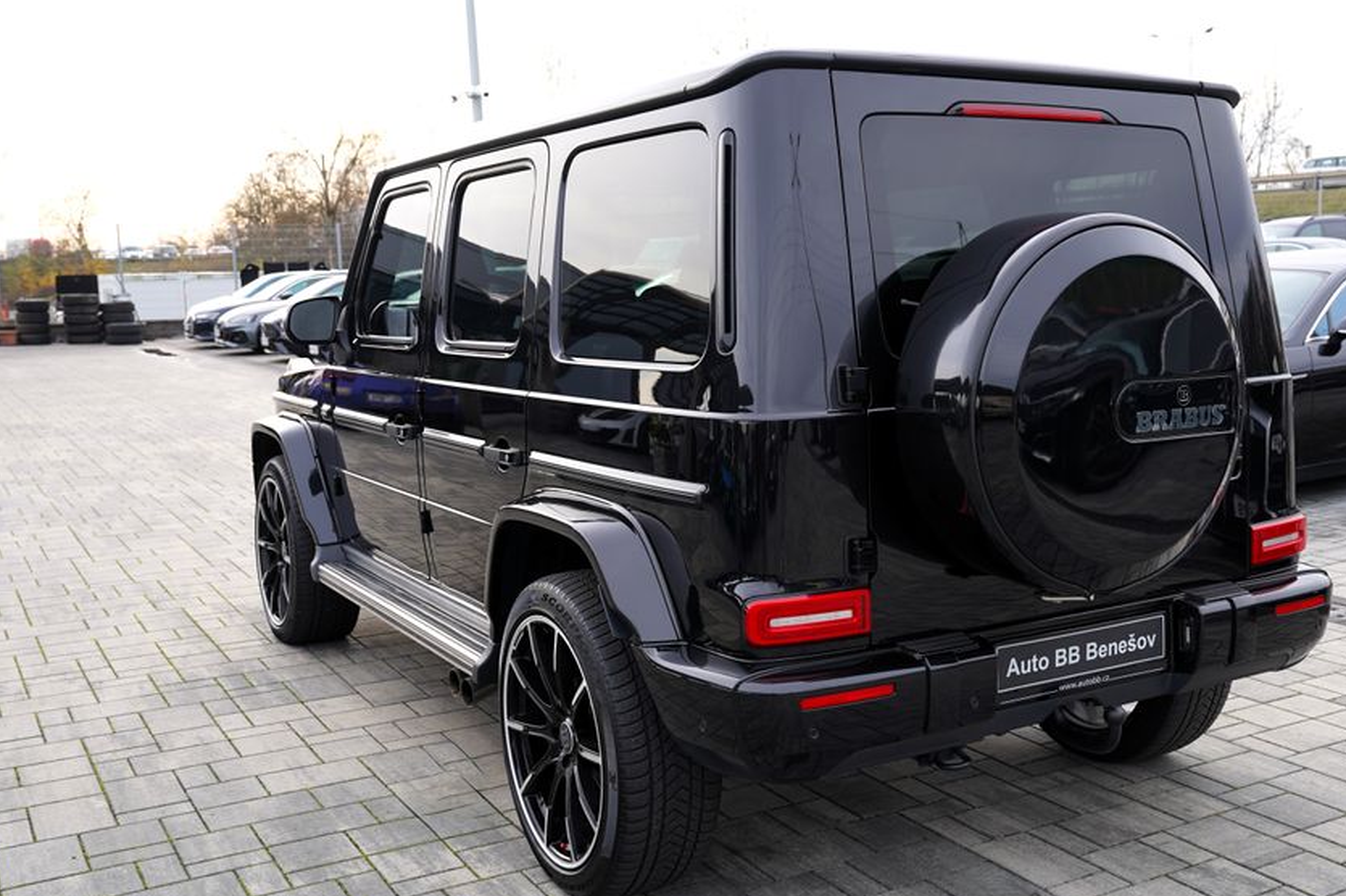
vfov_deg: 35.0
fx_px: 1420
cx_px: 787
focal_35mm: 38
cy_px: 438
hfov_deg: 50.5
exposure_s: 1/125
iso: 100
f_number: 5
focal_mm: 31
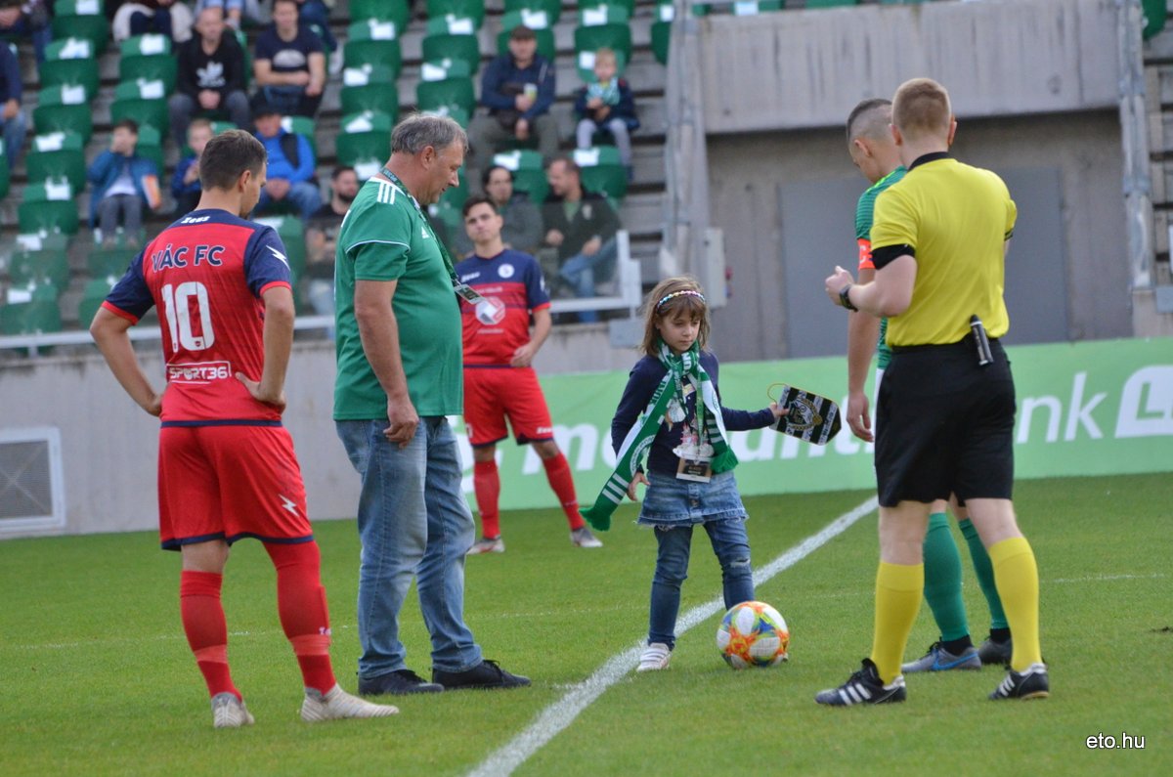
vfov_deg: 4.0
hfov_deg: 6.0
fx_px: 11219
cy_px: 388
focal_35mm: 345
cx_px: 586
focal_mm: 230
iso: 2000
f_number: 5.3
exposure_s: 1/1000
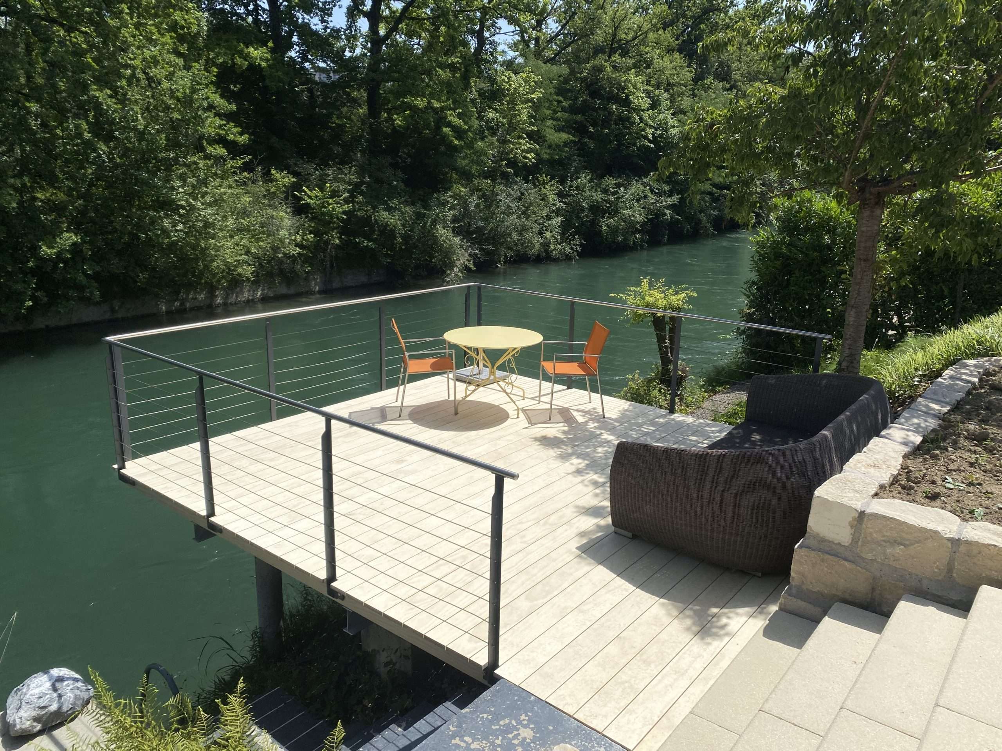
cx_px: 501
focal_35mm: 26
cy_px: 376
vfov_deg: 53.1
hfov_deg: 67.3
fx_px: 753
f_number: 1.8
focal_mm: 4.25
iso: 32
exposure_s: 1/9615
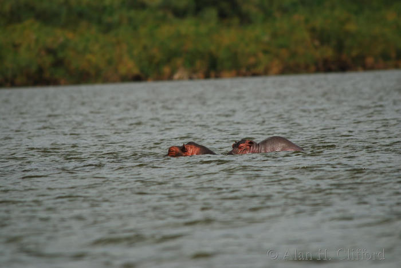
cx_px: 200
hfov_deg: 3.4
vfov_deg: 2.3
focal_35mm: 600
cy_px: 134
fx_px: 6689
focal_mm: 400
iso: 100
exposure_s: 1/640
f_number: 5.6
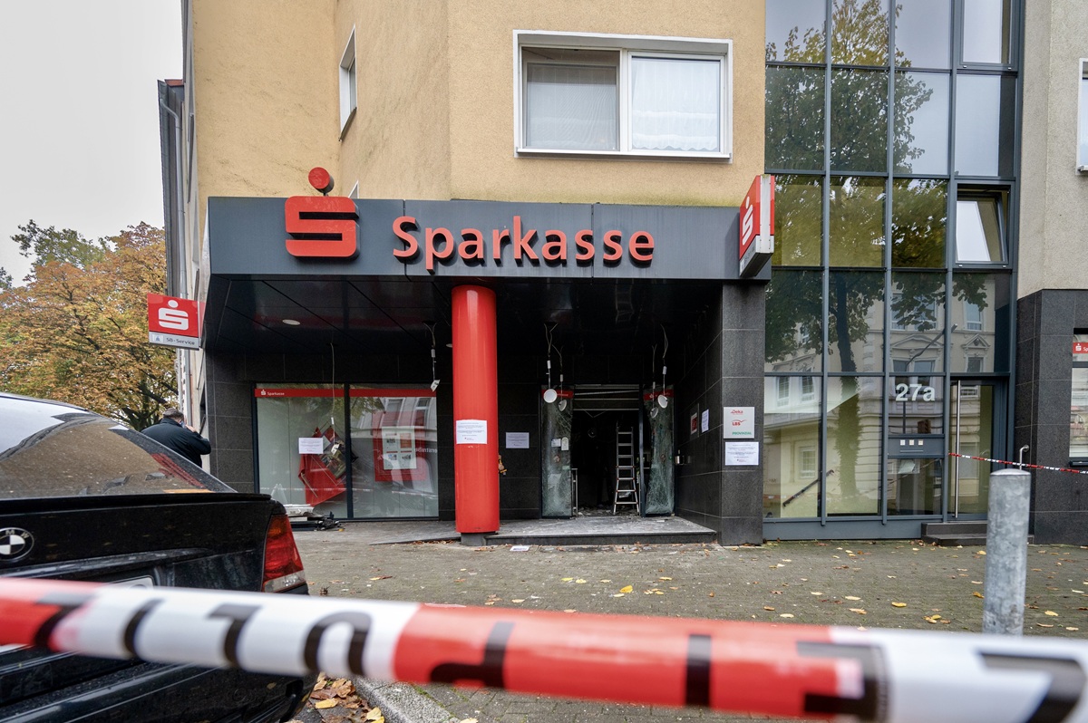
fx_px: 483
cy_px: 362
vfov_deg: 73.6
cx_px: 544
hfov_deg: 96.8
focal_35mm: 16
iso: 2500
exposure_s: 1/640
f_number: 4
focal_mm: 16
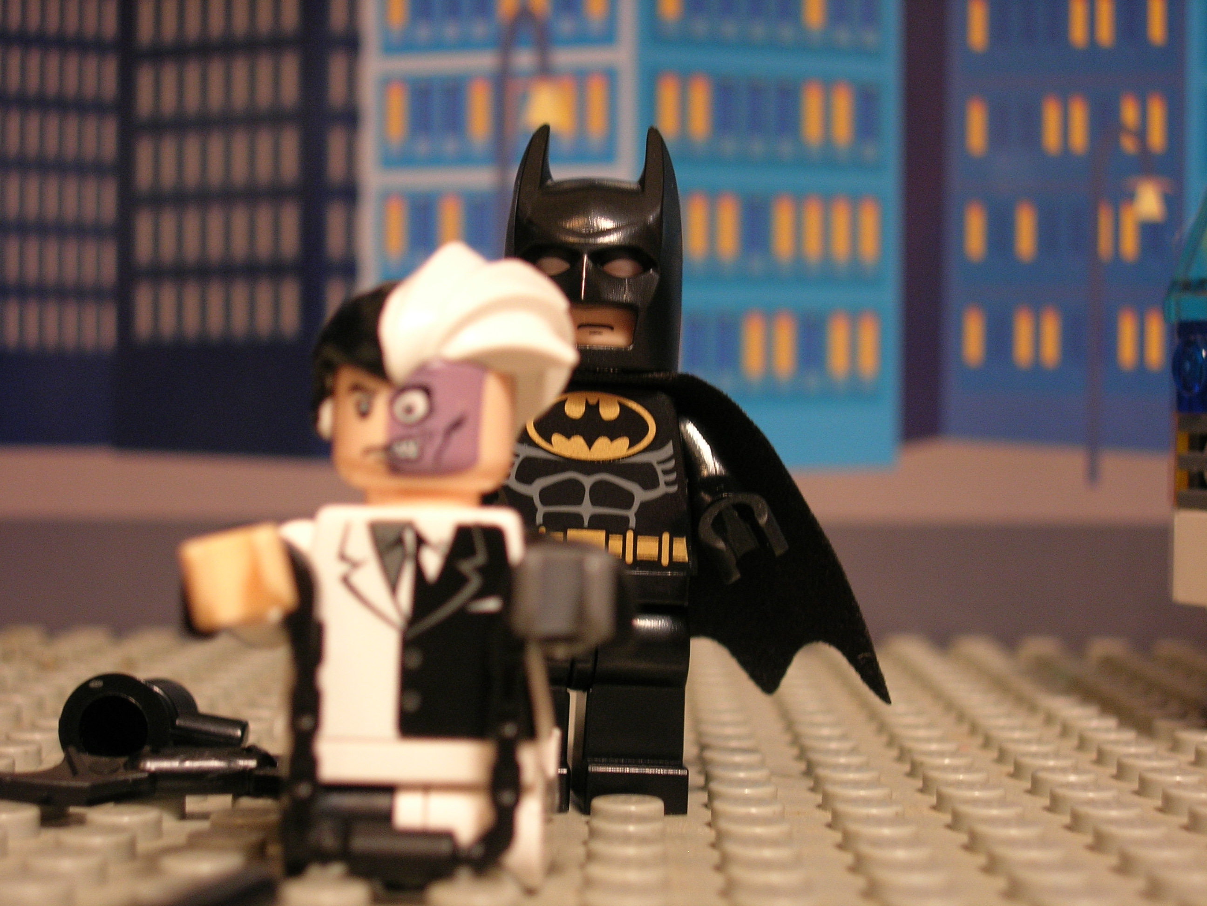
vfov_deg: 20.4
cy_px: 453
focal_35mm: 72
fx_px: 2511
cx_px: 604
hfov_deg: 27.0
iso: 96
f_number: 3.7
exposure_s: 1/3.9
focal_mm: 14.9
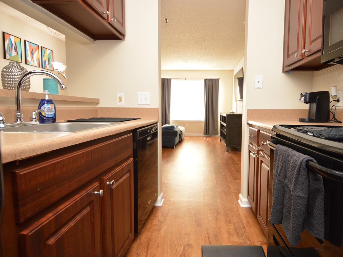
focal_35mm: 20
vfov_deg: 66.0
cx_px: 197
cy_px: 129
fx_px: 198
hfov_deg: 81.2
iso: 720
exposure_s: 1/60
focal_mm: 12
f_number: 4
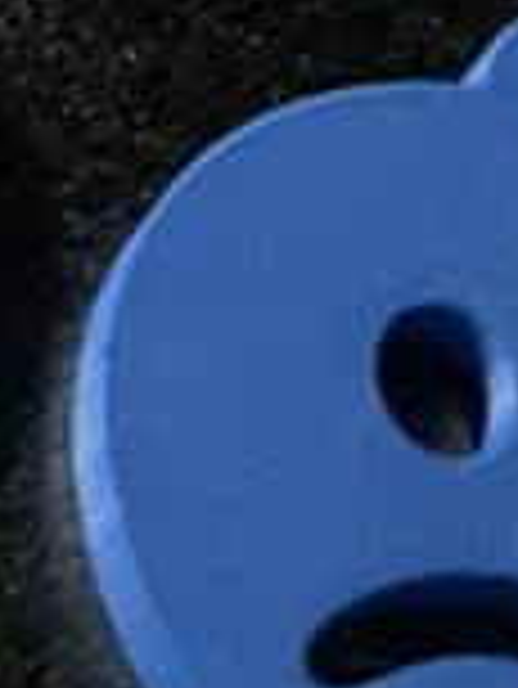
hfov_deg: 7.7
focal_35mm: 174
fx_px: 3467
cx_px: -874
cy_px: -701
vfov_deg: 10.4
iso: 640
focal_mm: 4.2
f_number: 1.6
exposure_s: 1/30
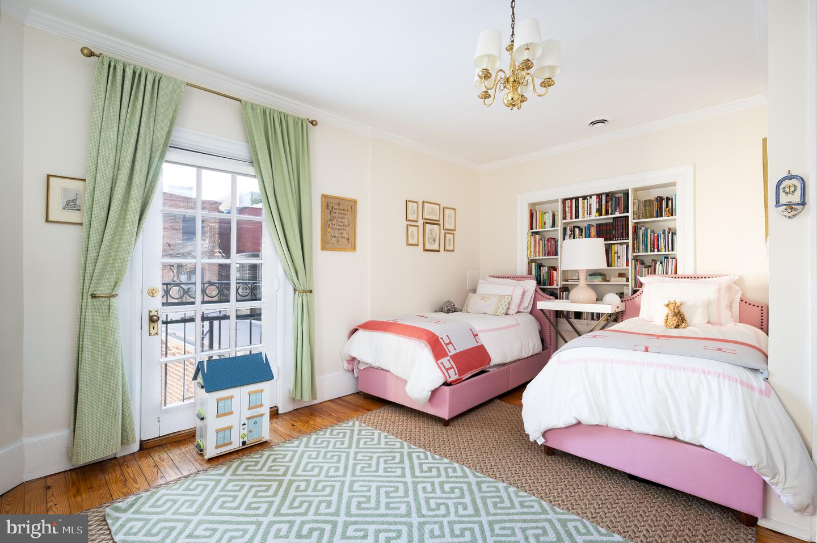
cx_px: 408
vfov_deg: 73.6
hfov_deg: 96.8
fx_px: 363
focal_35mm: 16
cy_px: 272
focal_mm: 16
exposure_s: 1/80
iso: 800
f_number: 11
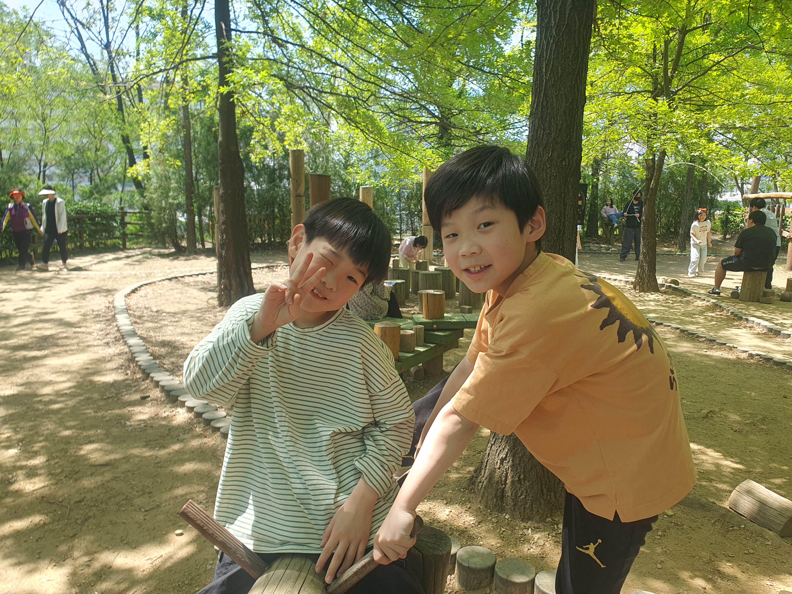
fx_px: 595
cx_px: 396
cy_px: 297
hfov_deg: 67.3
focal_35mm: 26
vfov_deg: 53.1
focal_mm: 4.3
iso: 50
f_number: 2.4
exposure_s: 1/371
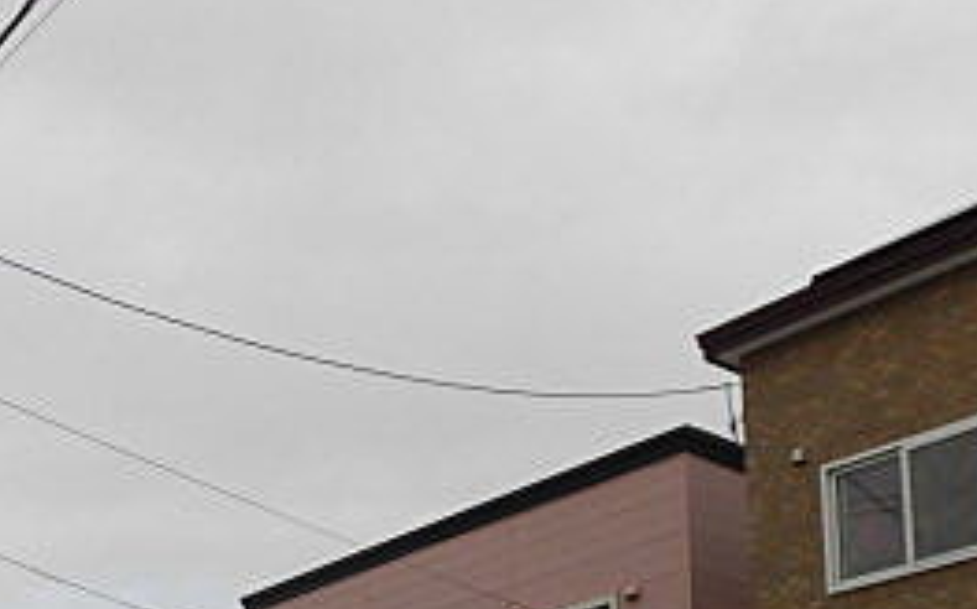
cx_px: 293
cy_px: 839
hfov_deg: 32.6
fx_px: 1650
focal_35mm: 62
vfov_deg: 19.0
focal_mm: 4.3
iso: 100
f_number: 7.8
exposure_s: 1/200
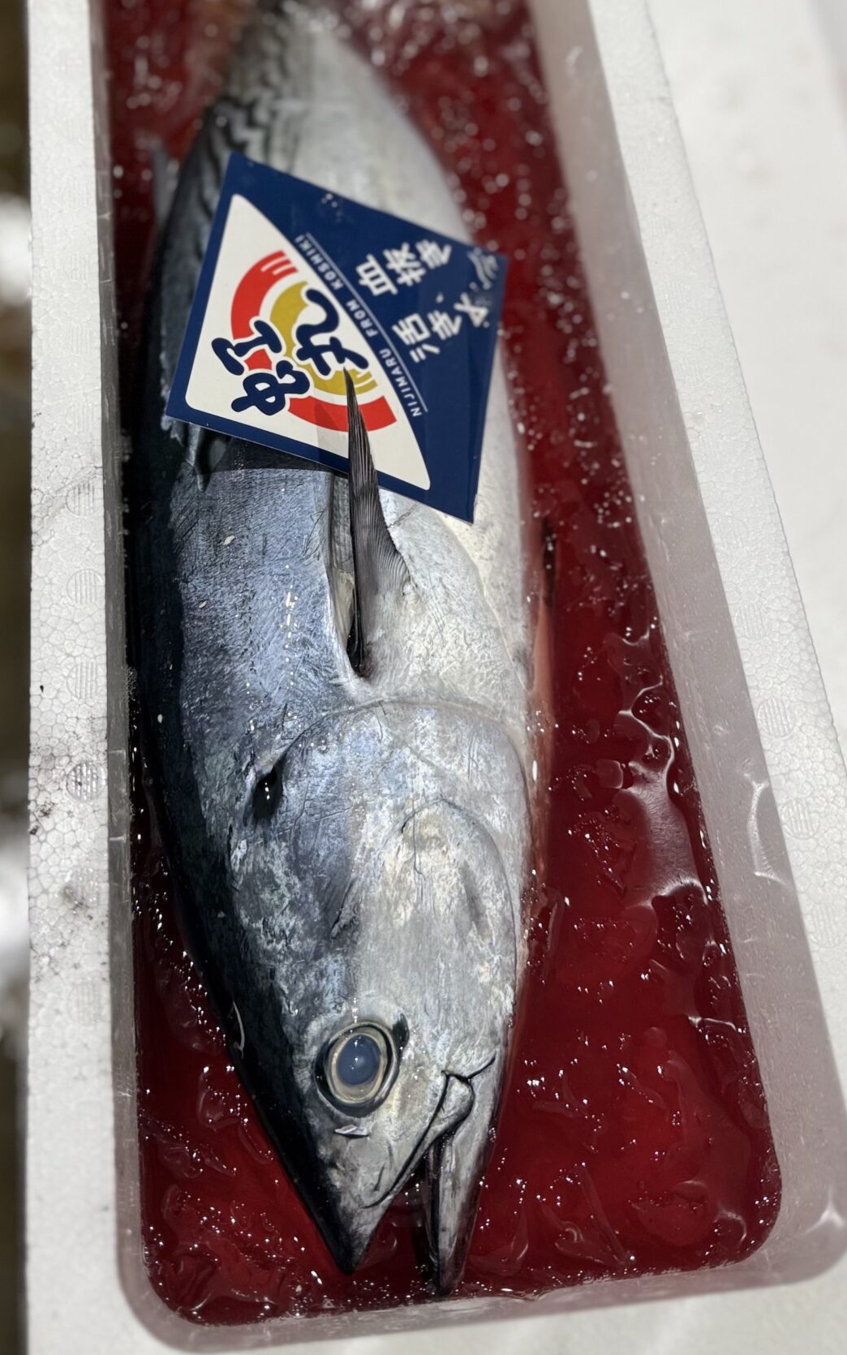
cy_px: 395
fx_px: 1440
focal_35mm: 39
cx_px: 325
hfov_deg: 32.6
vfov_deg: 49.0
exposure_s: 1/100
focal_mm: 6.76
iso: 64
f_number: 1.78
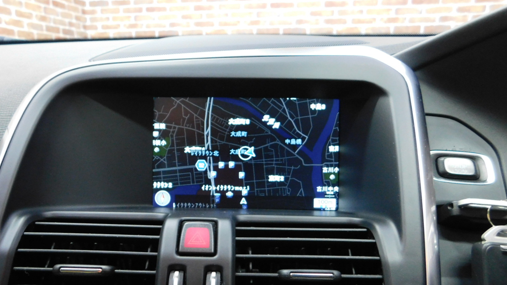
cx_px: 216
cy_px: 163
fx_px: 390
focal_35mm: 29
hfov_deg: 65.7
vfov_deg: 40.1
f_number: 3
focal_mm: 4
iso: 400
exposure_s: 1/15
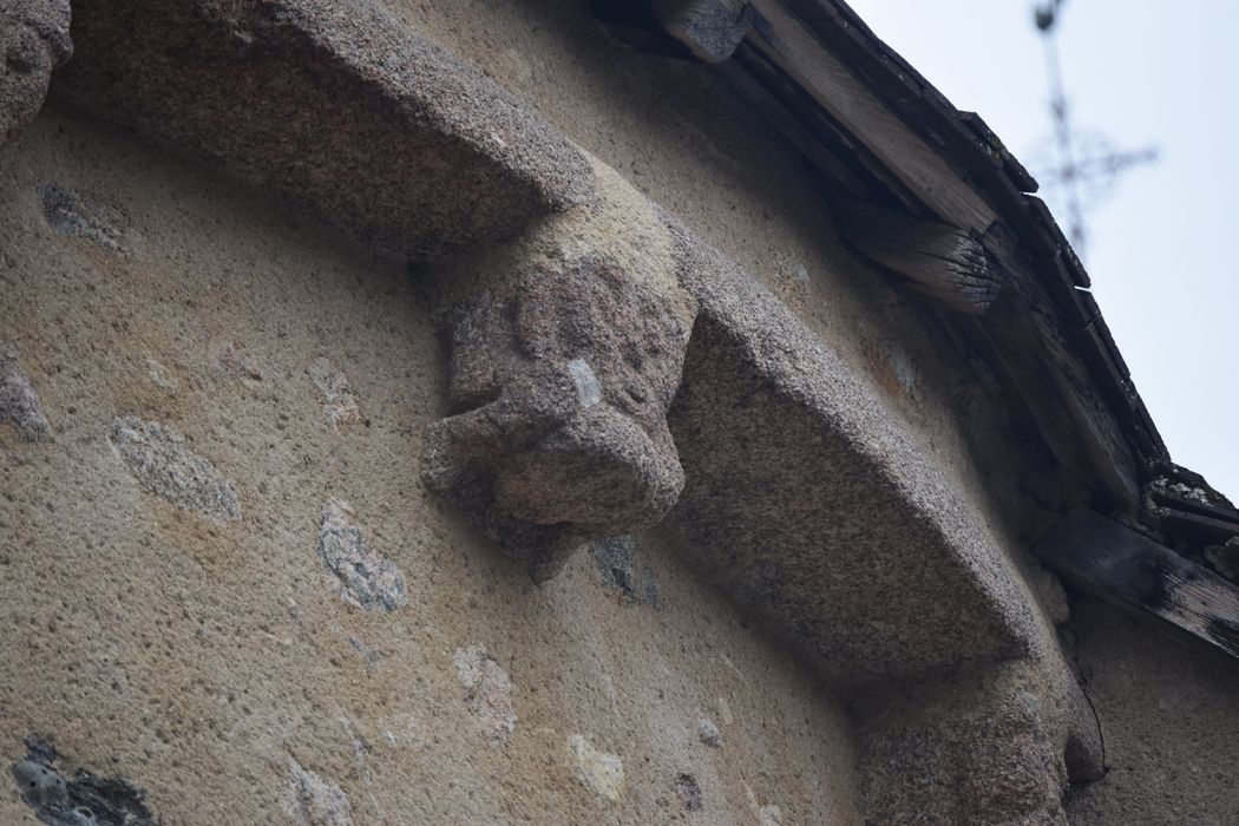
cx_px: 620
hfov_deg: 7.4
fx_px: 9550
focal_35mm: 278
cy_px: 413
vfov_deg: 5.0
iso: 560
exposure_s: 1/1000
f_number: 5.6
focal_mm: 185
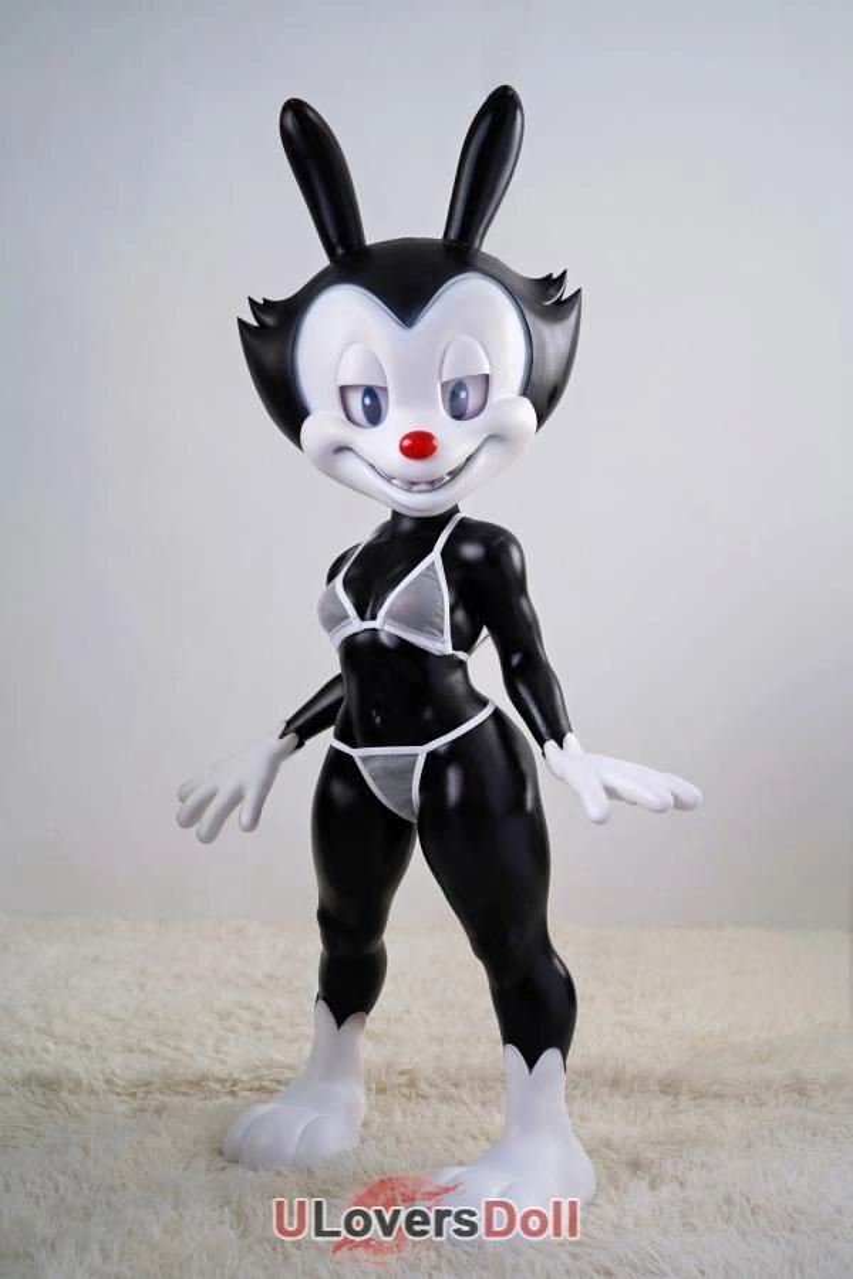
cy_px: 640
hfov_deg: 35.1
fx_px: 1350
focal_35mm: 38
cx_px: 426
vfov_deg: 50.7
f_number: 4.5
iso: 80
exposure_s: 1/100
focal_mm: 38
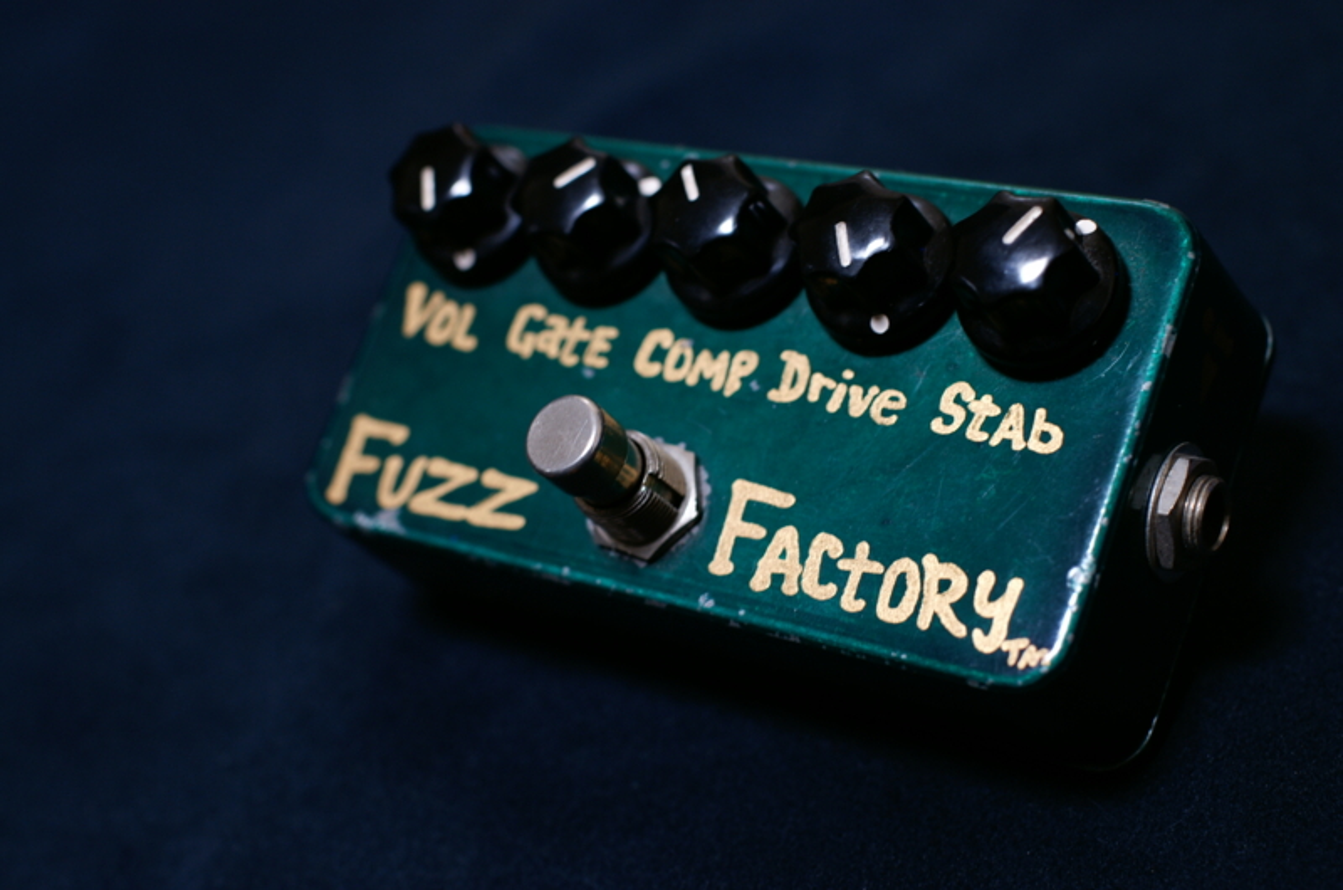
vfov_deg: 25.6
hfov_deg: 37.9
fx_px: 1955
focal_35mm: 52
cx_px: 672
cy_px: 445
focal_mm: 35
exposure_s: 1/5
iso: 200
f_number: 4
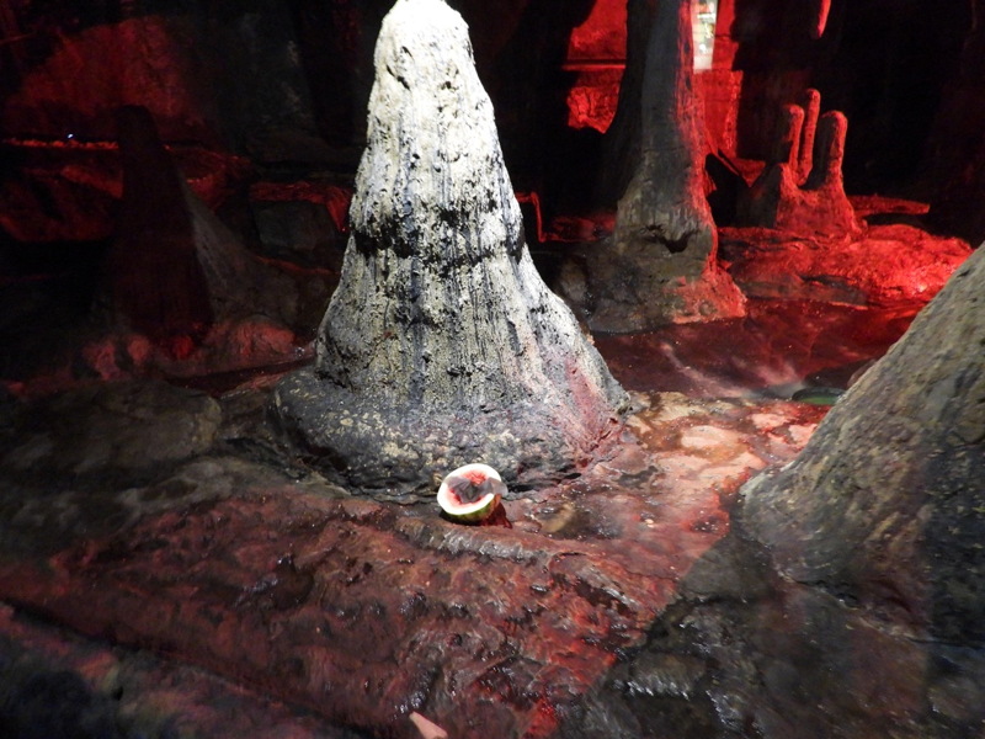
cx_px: 492
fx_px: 683
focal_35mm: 24
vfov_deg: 56.8
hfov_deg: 71.6
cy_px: 370
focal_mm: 4.3
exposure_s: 1
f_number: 2.8
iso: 1100
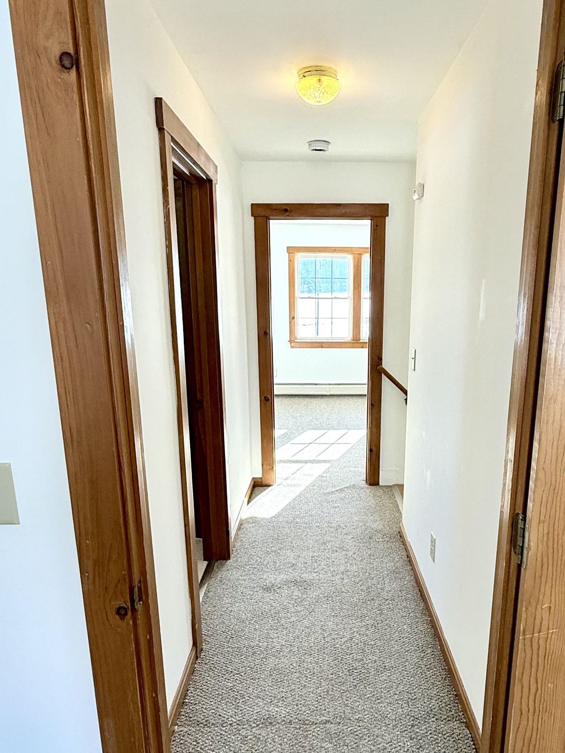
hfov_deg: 54.5
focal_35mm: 25
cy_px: 428
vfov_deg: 69.1
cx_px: 339
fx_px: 544
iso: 64
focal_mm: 2.22
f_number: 2.2
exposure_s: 1/120
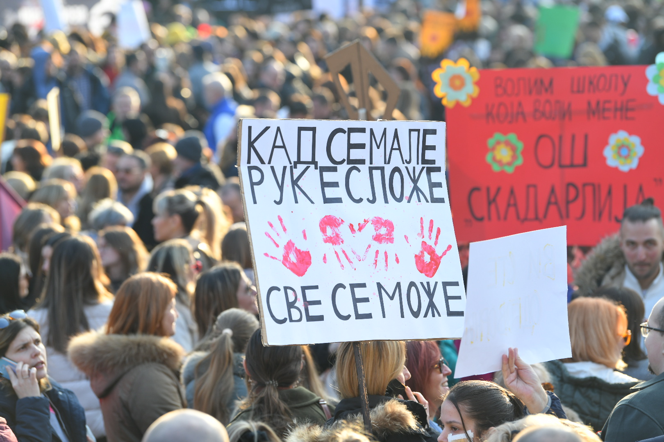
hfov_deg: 13.7
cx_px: 332
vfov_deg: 9.1
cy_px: 221
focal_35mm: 150
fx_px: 2766
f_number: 4
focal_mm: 150
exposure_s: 1/320
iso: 250
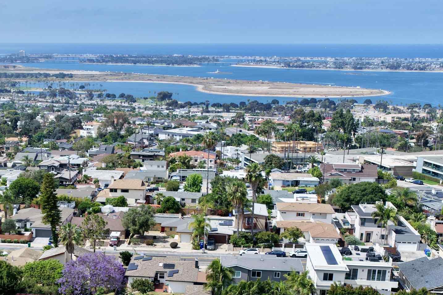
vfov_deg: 21.6
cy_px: 310
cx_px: 84
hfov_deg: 32.4
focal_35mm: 60
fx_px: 738
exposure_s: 1/800
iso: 100
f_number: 2.8
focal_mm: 14.45
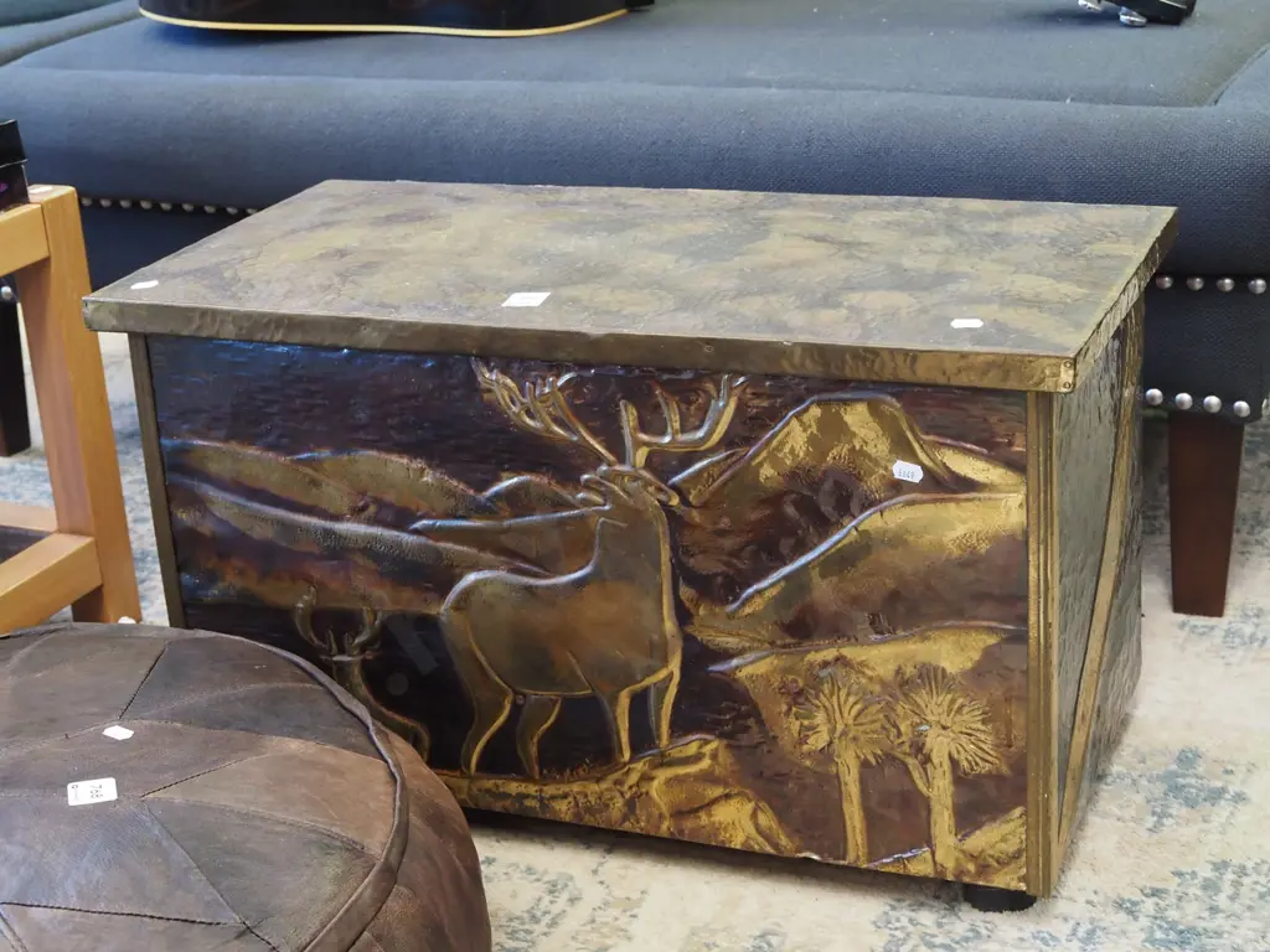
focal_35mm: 58
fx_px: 2128
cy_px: 476
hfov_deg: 33.2
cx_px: 635
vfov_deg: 25.2
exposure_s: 1/40
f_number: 5.6
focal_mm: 29
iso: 1600
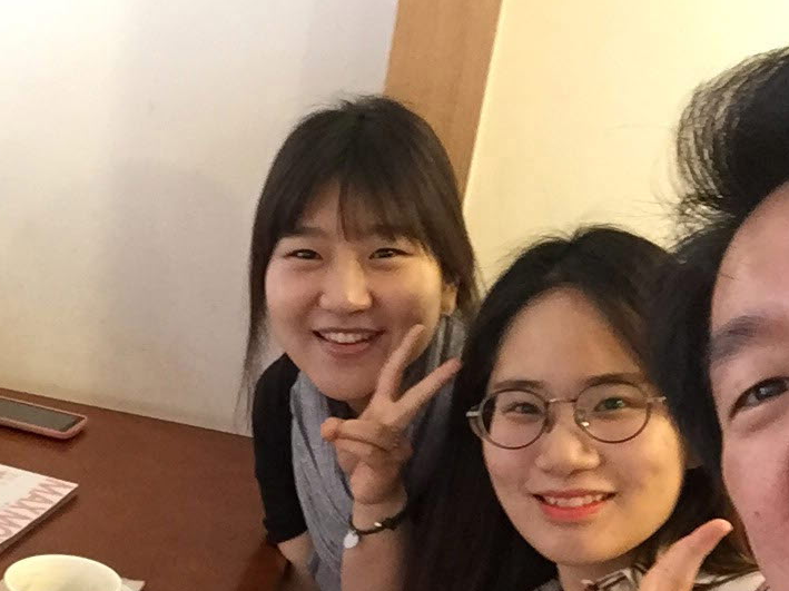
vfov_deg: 25.7
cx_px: 231
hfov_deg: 33.9
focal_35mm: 56
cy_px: 460
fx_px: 1276
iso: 320
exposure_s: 1/24
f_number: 2.2
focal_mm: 2.65
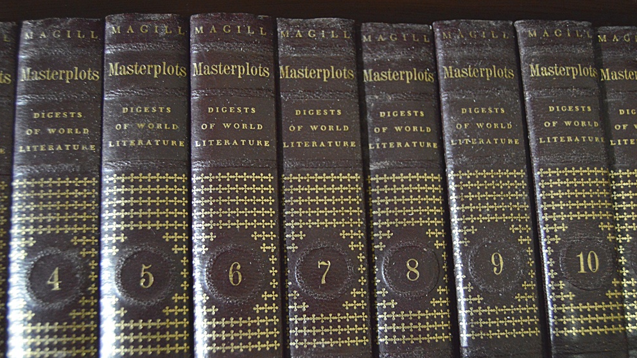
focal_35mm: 38
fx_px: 642
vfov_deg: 31.2
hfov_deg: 52.8
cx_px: 317
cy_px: 202
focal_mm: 24
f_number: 3.8
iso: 2500
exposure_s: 1/60
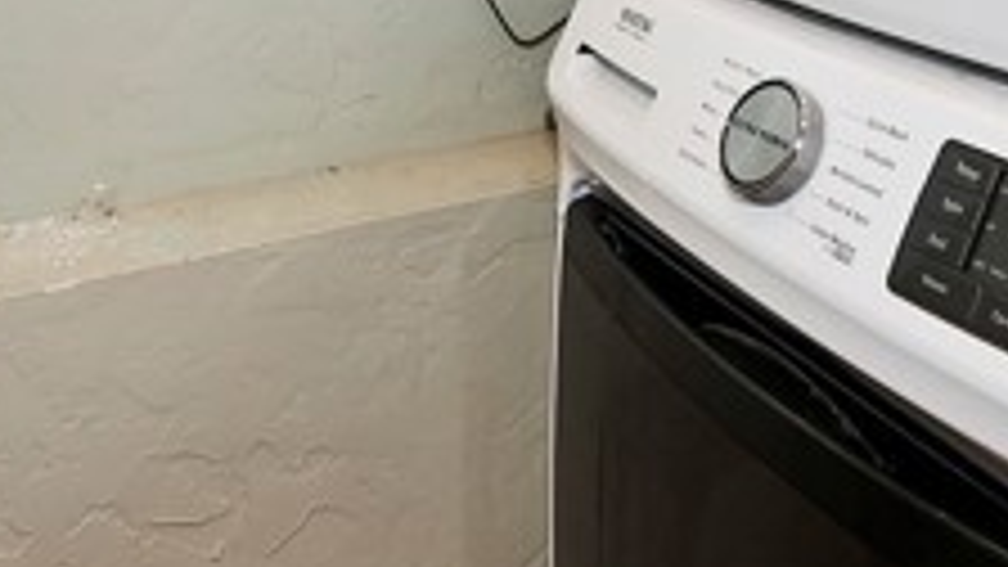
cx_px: 585
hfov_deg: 45.3
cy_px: -277
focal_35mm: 45
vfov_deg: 22.1
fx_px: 1203
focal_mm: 10
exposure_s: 1/30
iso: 400
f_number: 8
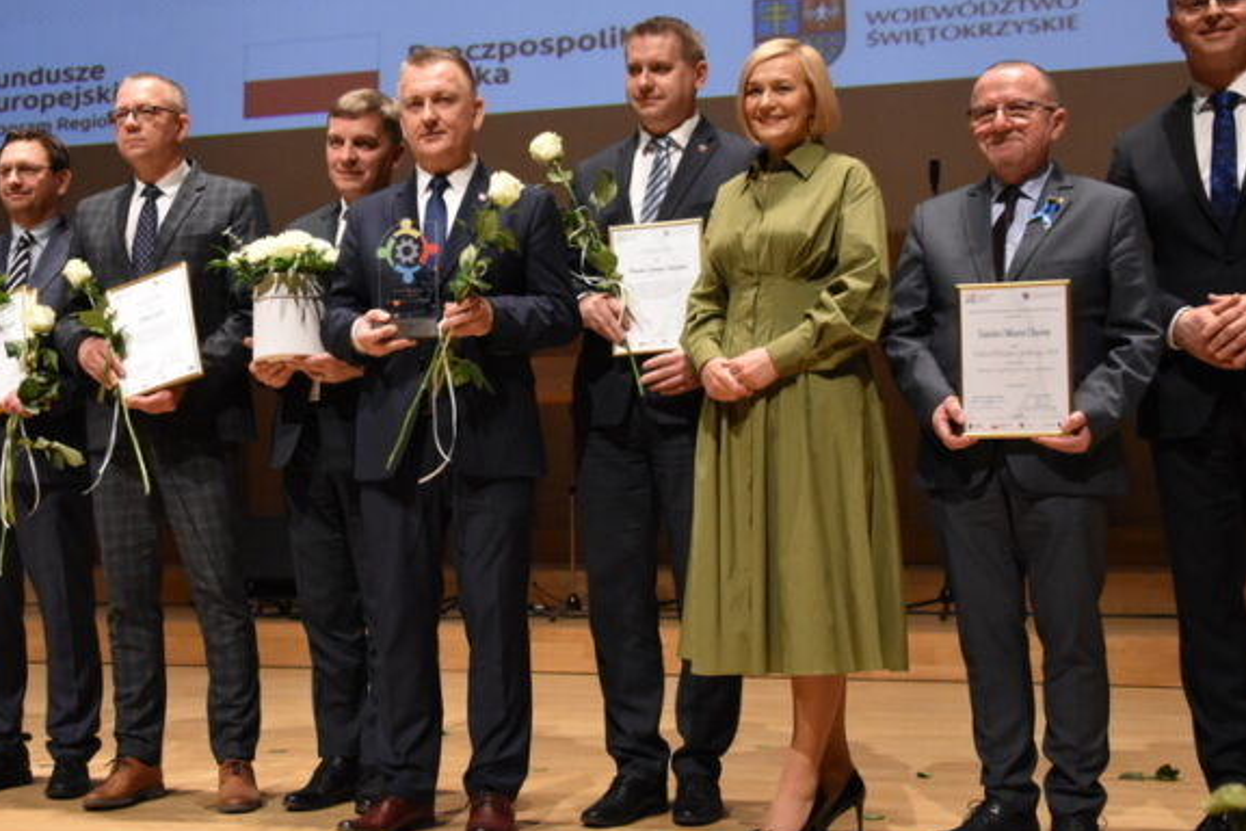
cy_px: 322
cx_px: 519
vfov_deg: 25.9
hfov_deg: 38.1
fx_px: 1800
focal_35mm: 52
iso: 2800
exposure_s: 1/125
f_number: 4
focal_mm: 26
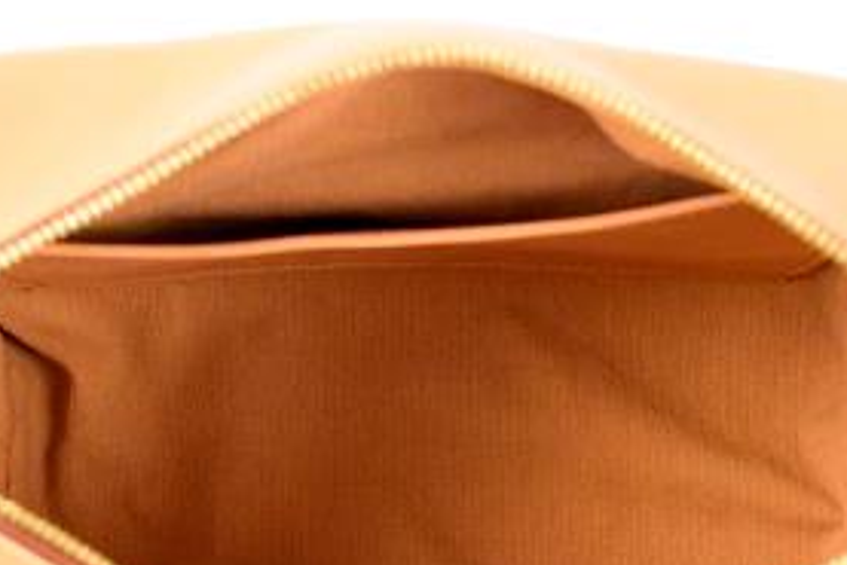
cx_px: 414
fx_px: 2163
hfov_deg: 22.2
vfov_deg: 14.8
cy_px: 414
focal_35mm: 92
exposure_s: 1/200
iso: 5000
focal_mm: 35
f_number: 7.1
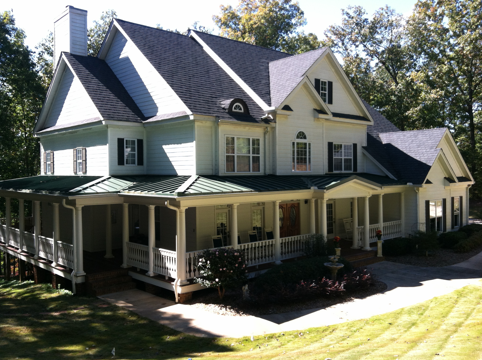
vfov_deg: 40.6
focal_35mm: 35
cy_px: 180
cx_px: 241
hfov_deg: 52.7
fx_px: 487
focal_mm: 3.85
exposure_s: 1/288
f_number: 2.8
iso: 80
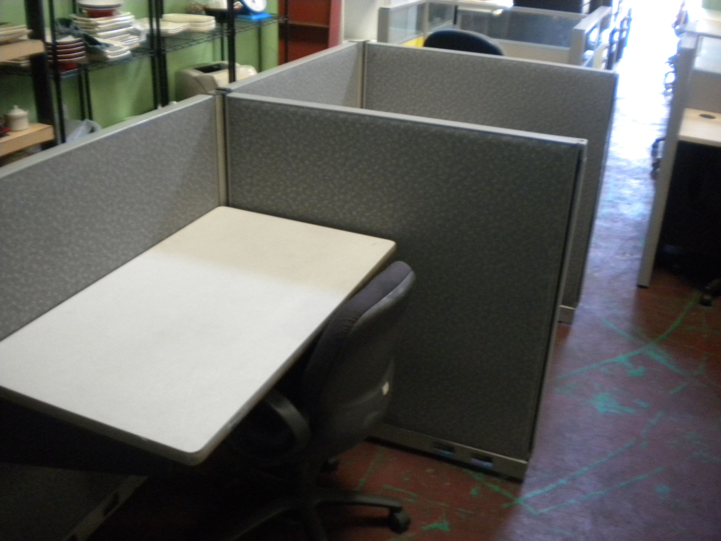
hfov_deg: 52.6
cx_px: 360
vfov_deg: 40.7
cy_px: 270
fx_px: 729
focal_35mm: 35
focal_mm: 6.3
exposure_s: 1/12
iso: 400
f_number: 3.1
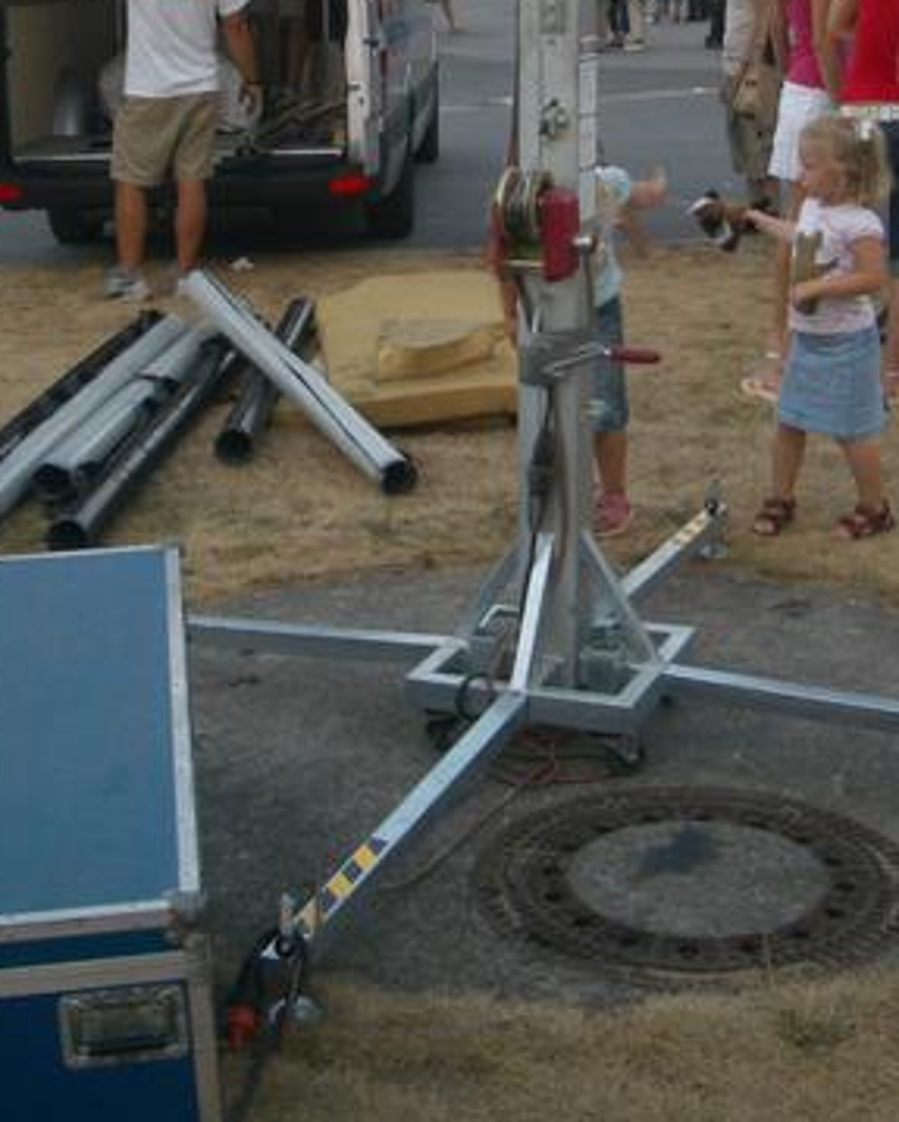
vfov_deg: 30.2
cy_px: 232
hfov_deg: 24.9
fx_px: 2026
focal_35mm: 61
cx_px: 579
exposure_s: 1/125
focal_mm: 5.8
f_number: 2.6
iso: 50
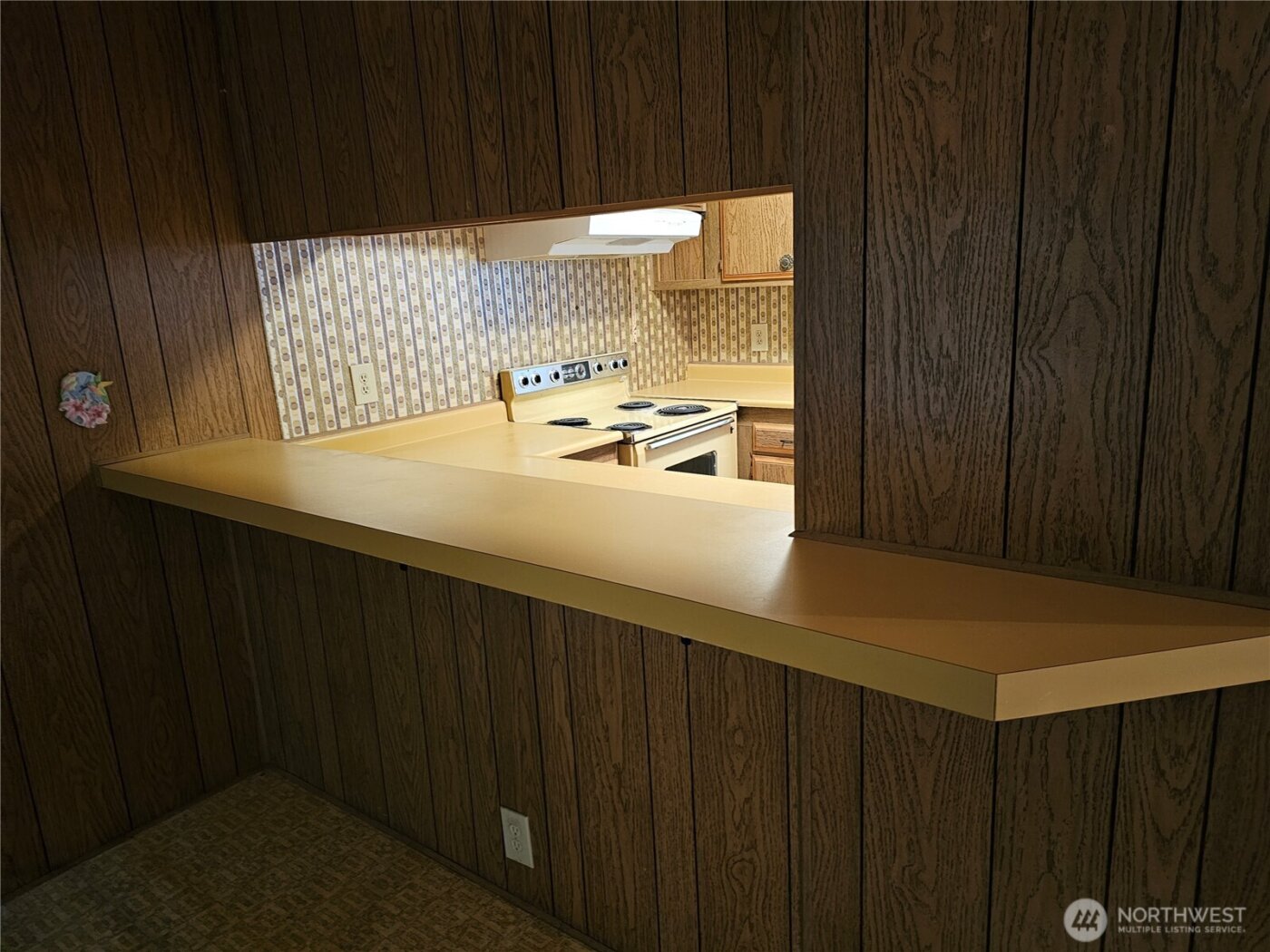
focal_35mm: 23
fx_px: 844
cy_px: 476
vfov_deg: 58.9
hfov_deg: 73.9
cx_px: 635
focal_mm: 6.3
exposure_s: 1/24
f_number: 1.7
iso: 500
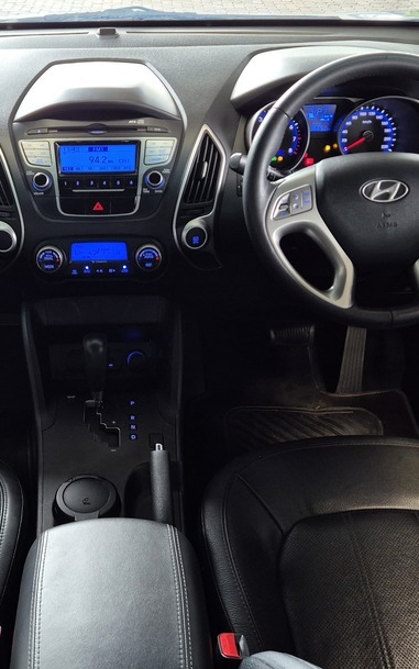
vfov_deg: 48.0
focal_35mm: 41
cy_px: 278
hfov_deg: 30.9
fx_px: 749
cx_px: 124
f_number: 1.8
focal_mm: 5.4
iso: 500
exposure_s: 1/100
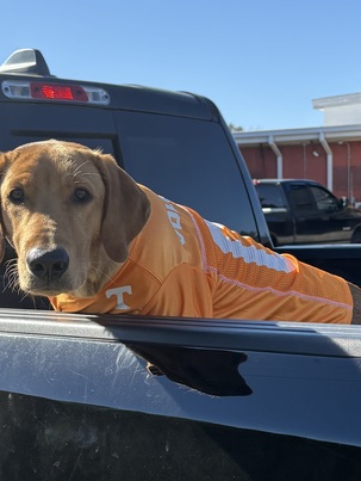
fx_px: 916
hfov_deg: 22.3
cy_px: 328
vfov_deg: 29.1
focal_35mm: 66
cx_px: 211
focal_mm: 5.96
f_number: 1.6
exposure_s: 1/1901
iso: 50
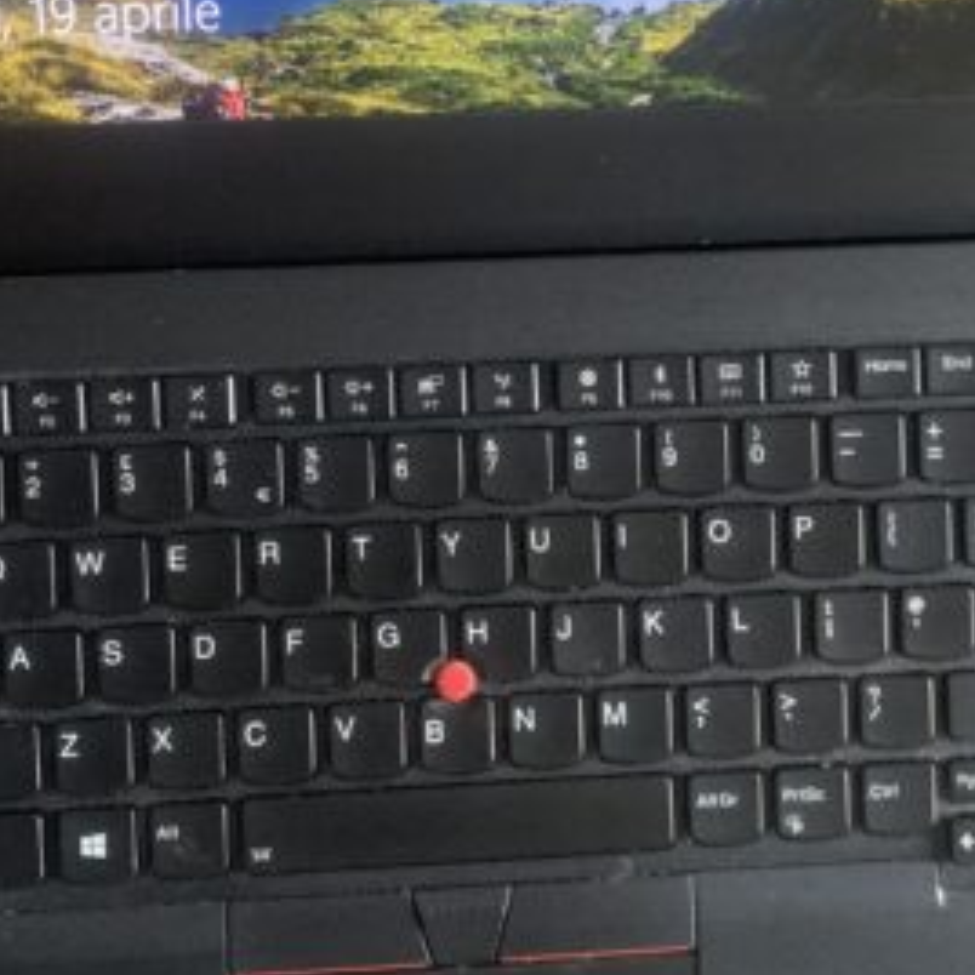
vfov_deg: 37.8
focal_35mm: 44
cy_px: 297
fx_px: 1402
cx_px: 513
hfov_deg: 38.3
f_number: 1.8
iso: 400
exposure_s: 1/33
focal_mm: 4.25
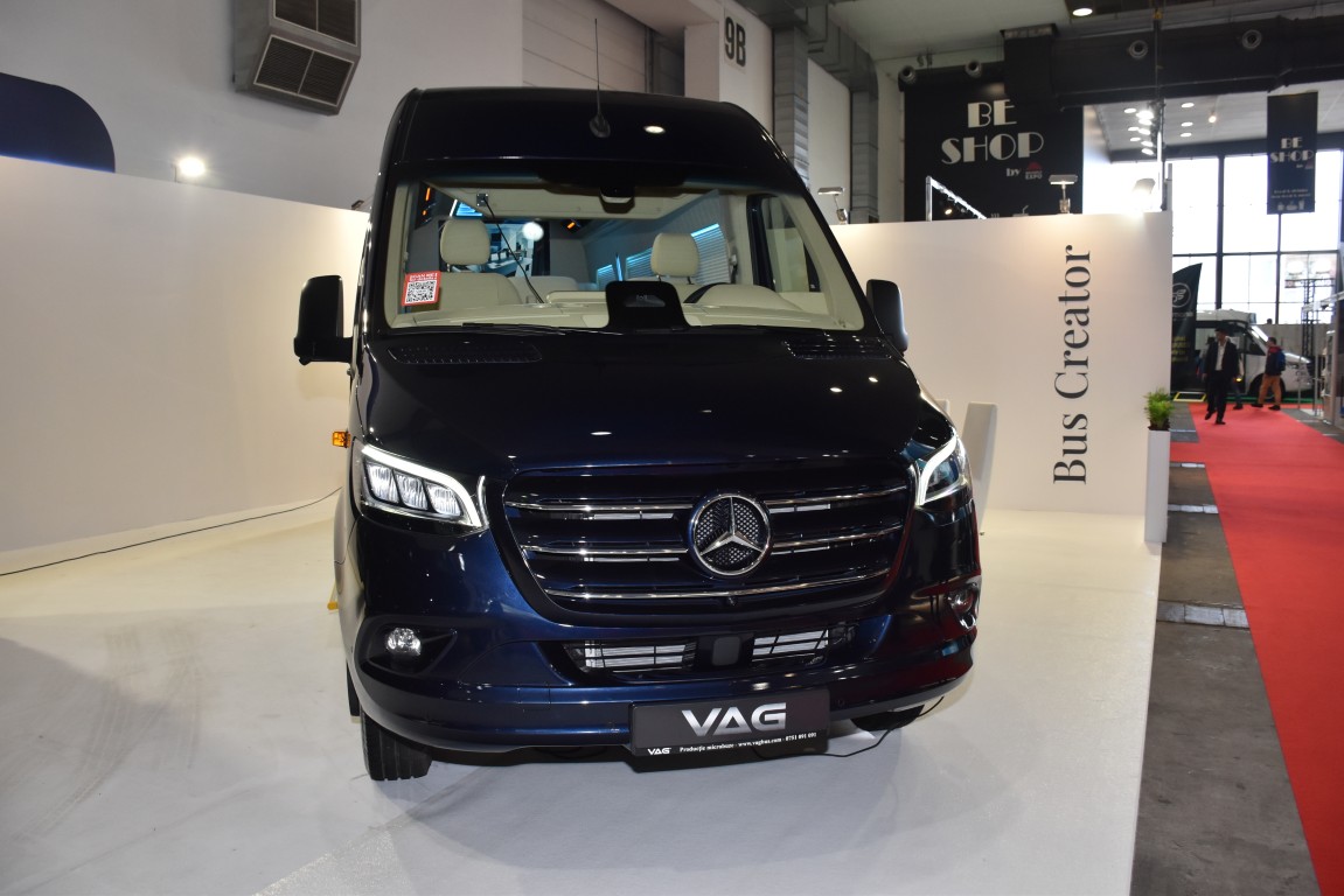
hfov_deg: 67.4
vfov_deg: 48.0
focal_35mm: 27
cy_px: 448
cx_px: 672
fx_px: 1008
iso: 800
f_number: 5.6
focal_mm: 18
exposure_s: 1/125
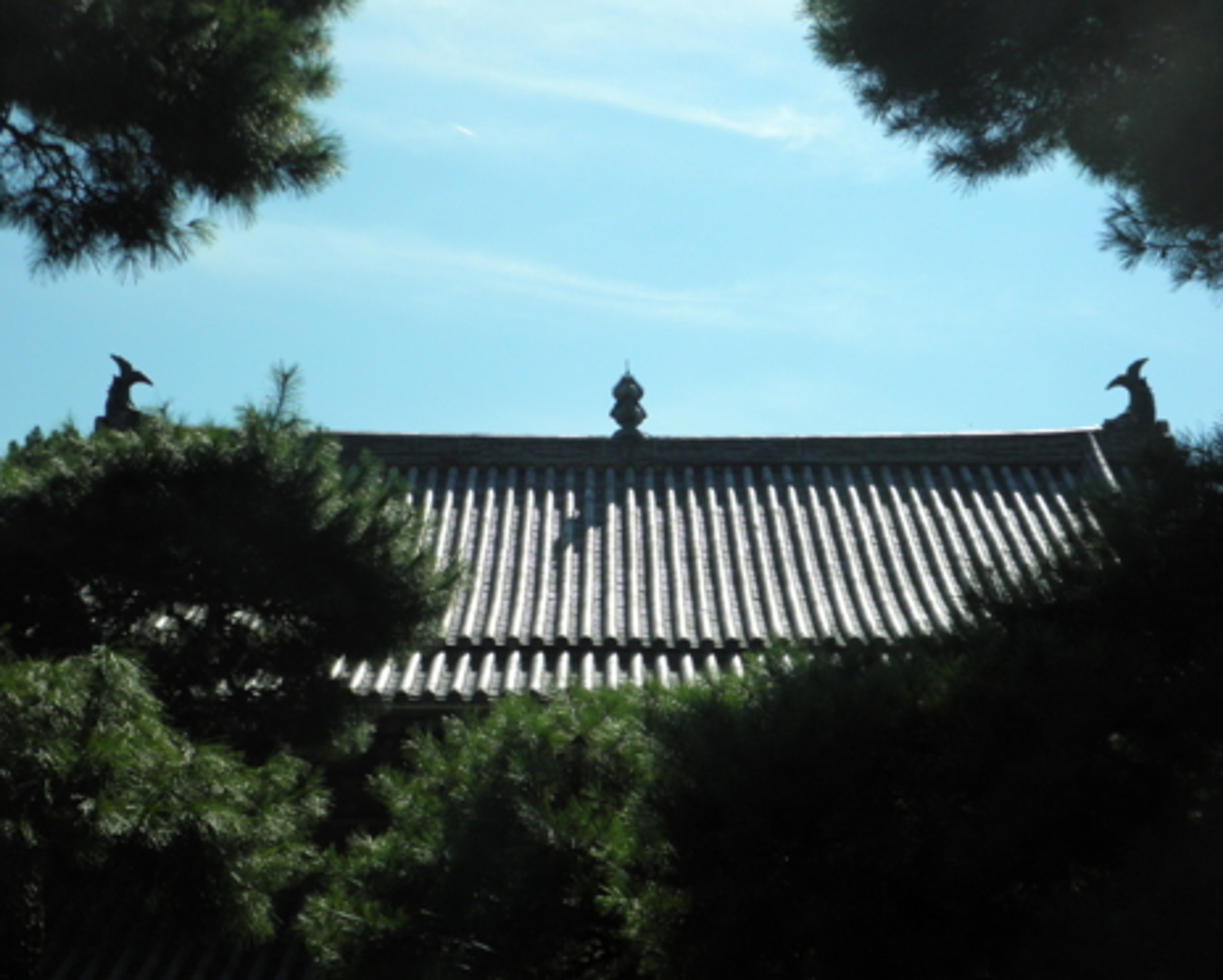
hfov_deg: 30.5
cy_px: 491
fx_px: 2246
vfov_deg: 24.6
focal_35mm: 62
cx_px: 598
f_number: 4.1
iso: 100
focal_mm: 10.6
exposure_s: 1/1000
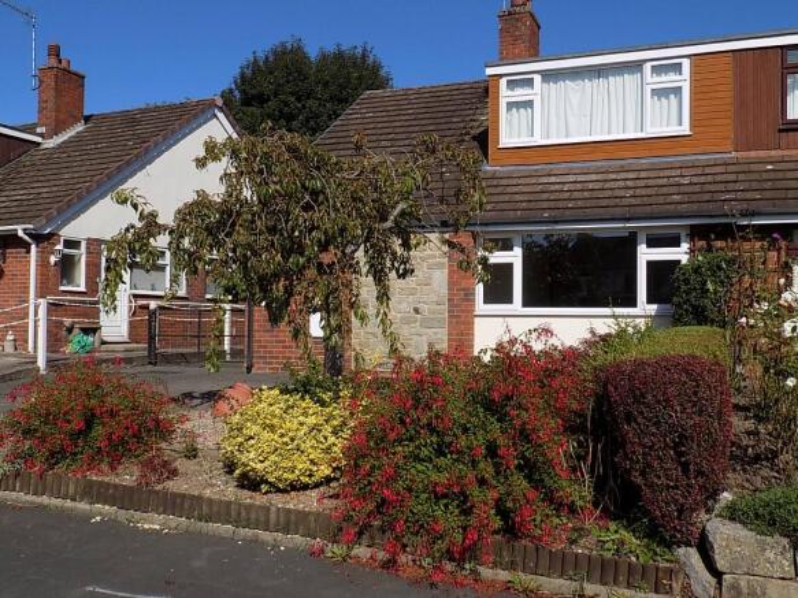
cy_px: 299
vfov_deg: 41.8
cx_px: 399
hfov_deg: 54.0
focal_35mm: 34
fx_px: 784
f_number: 3.4
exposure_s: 1/1250
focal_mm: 6.1
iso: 80
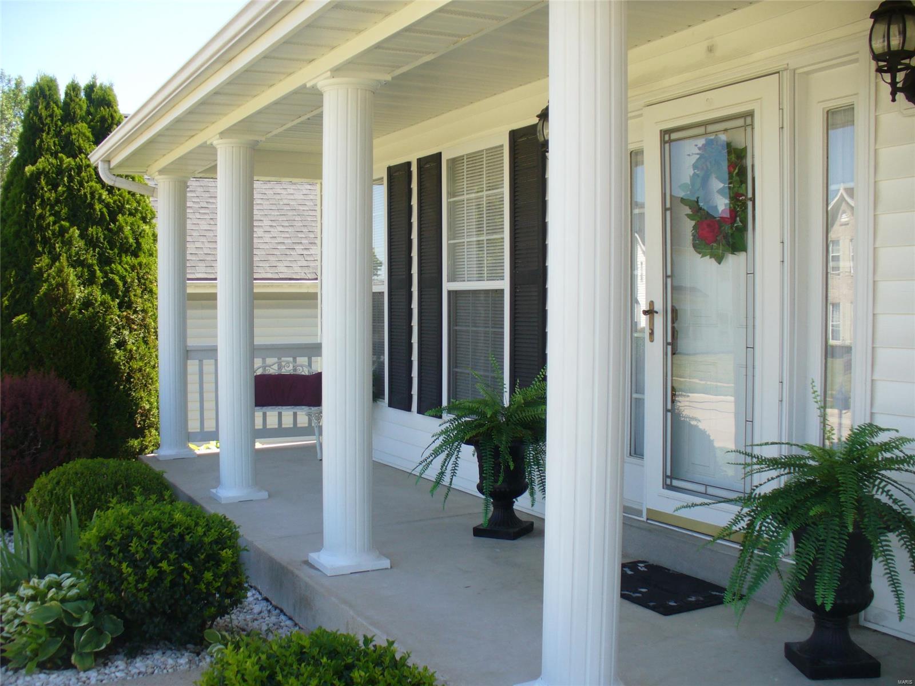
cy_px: 343
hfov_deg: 50.1
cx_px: 458
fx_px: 978
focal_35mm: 37
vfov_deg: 38.7
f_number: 2.8
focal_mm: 6.1
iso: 80
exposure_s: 1/320
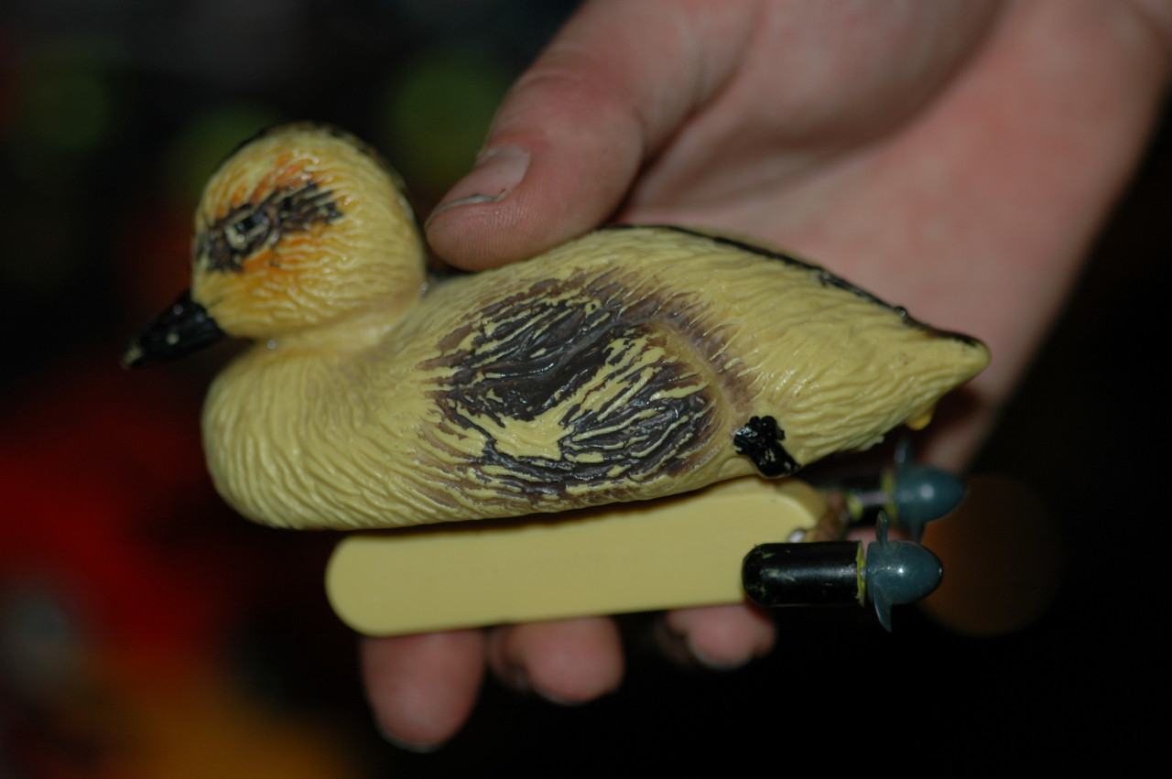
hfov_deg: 13.1
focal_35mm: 158
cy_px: 390
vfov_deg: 8.7
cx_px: 586
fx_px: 5123
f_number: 2.8
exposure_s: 1/60
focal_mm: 105
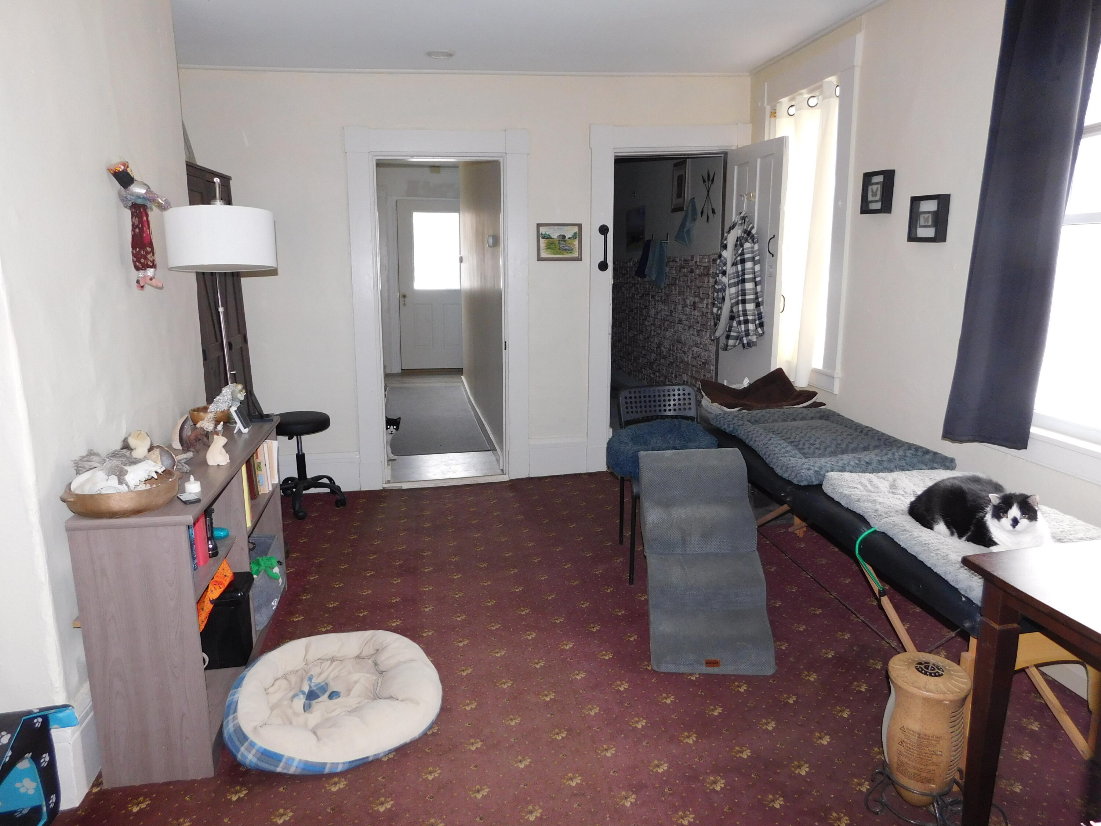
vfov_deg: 58.9
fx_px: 732
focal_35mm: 23
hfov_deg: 73.9
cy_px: 413
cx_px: 550
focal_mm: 4
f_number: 3
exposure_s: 1/30
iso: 200
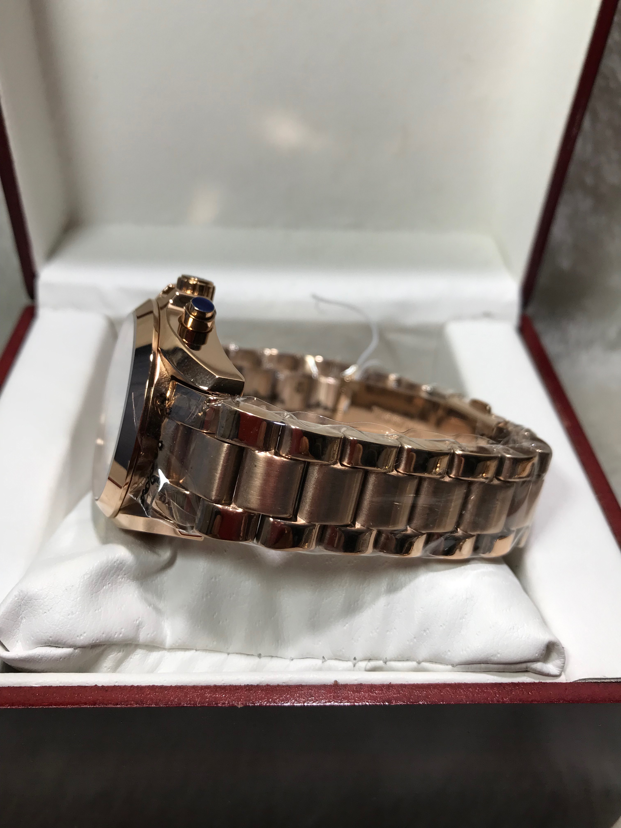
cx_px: 310
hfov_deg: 49.7
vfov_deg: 63.4
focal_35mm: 28
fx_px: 670
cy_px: 414
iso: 25
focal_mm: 3.99
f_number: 1.8
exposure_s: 1/100
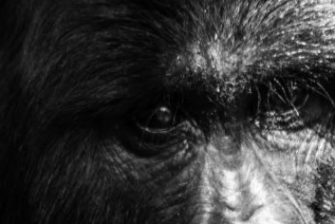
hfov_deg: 2.4
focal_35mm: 870
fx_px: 8102
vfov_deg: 1.6
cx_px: 185
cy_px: 239
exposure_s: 1/160
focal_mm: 300
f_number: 5.6
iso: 2000
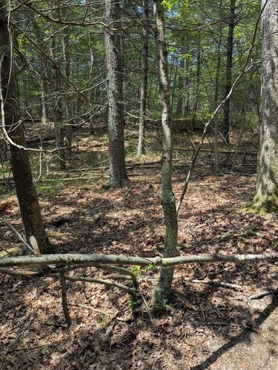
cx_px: 141
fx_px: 288
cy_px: 172
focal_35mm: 27
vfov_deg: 65.2
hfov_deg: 51.4
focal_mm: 6.81
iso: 40
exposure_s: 1/422
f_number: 1.85
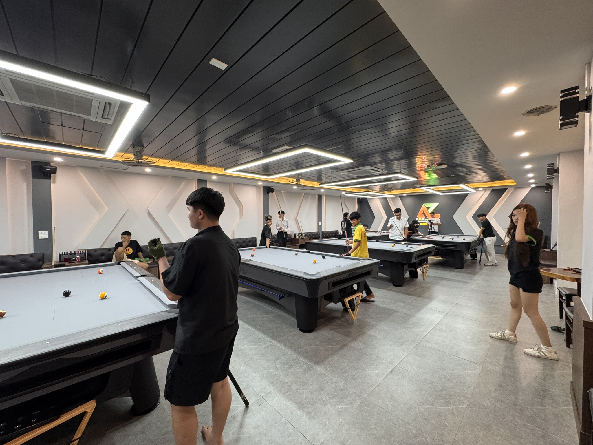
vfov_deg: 85.7
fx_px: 240
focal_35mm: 14
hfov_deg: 102.1
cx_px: 296
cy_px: 222
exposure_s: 1/100
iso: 200
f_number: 2.2
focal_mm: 2.22
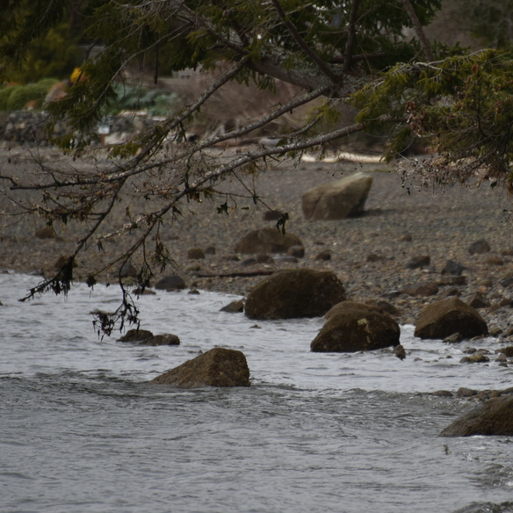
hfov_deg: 3.1
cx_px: 364
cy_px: 215
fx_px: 9373
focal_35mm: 559
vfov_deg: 3.1
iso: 360
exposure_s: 1/640
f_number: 5.6
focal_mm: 300
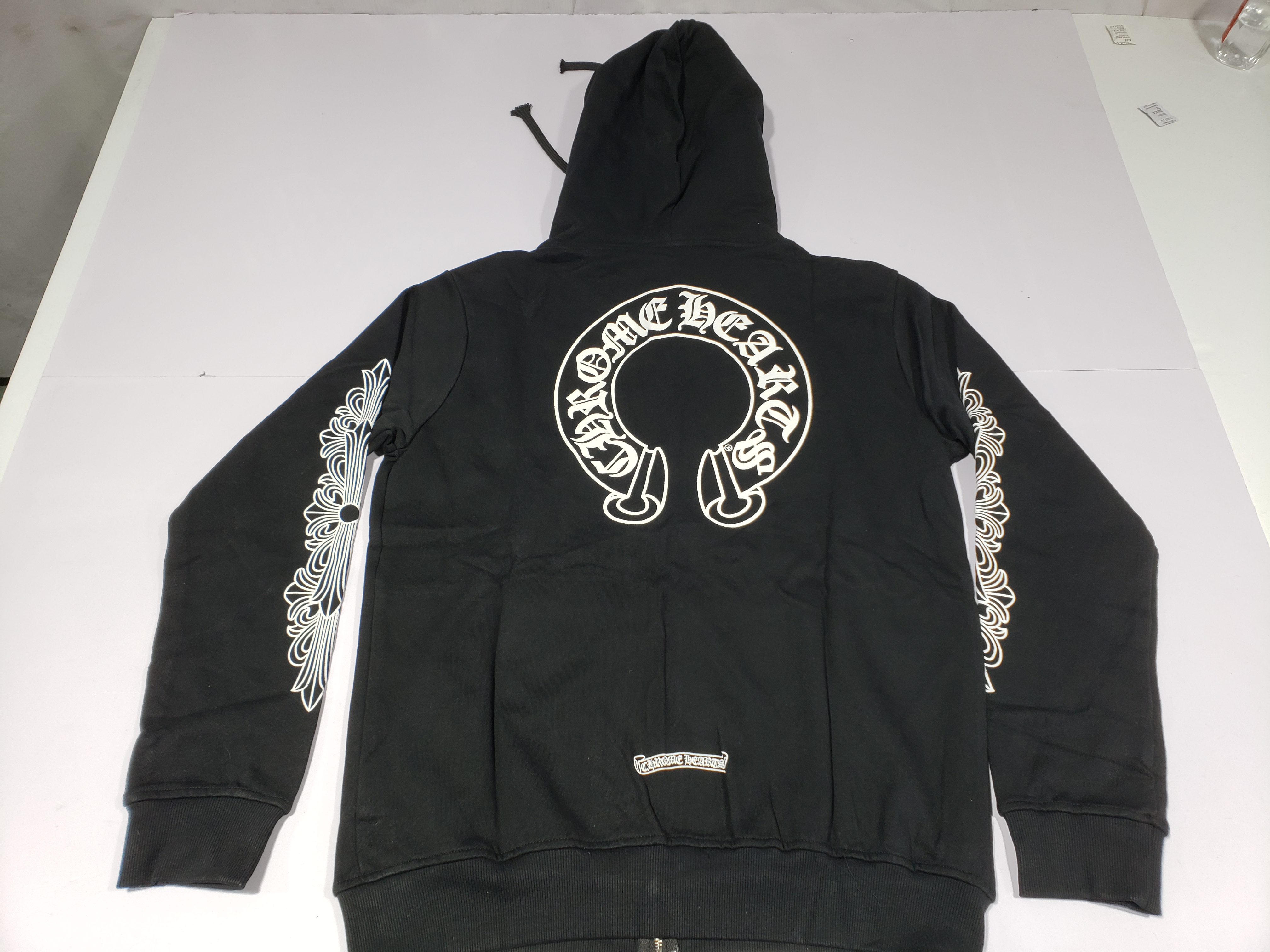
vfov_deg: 53.1
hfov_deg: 67.3
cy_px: 476
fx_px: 954
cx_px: 635
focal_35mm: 26
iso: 80
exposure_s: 1/100
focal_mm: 4.3
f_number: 2.4
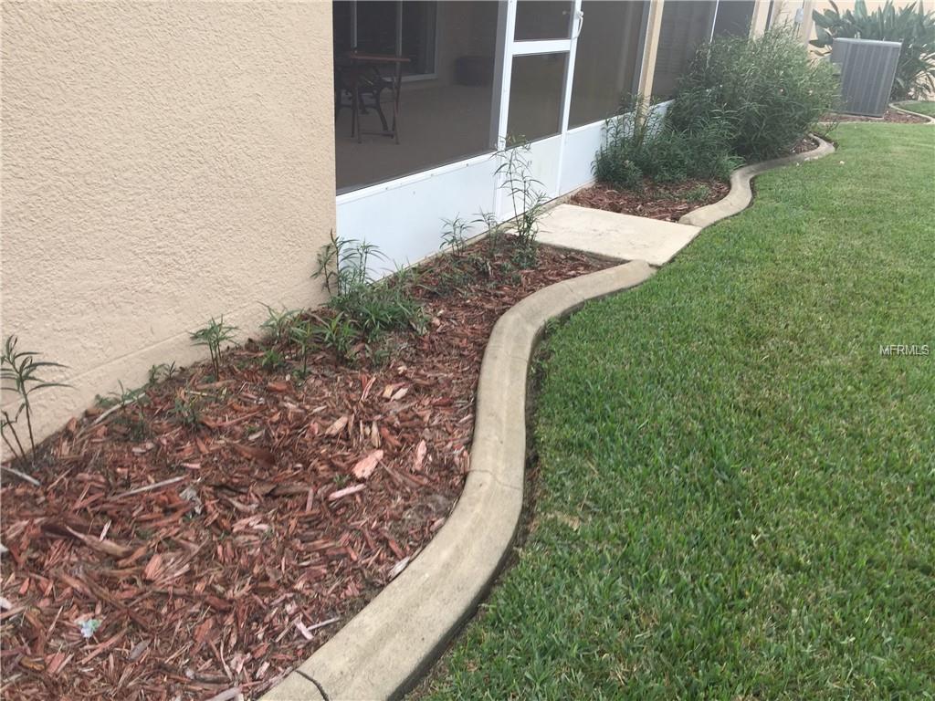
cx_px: 468
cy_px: 350
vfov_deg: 48.2
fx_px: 783
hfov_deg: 61.7
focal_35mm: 29
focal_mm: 4.15
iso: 32
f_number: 2.2
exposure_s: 1/137
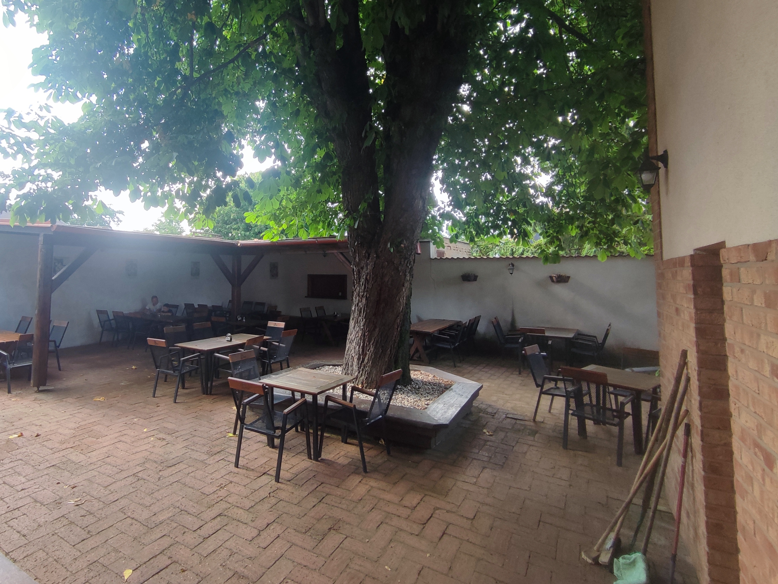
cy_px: 249
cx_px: 317
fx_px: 427
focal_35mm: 19
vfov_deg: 68.4
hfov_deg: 83.7
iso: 50
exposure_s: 1/227
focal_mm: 1.65
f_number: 2.2
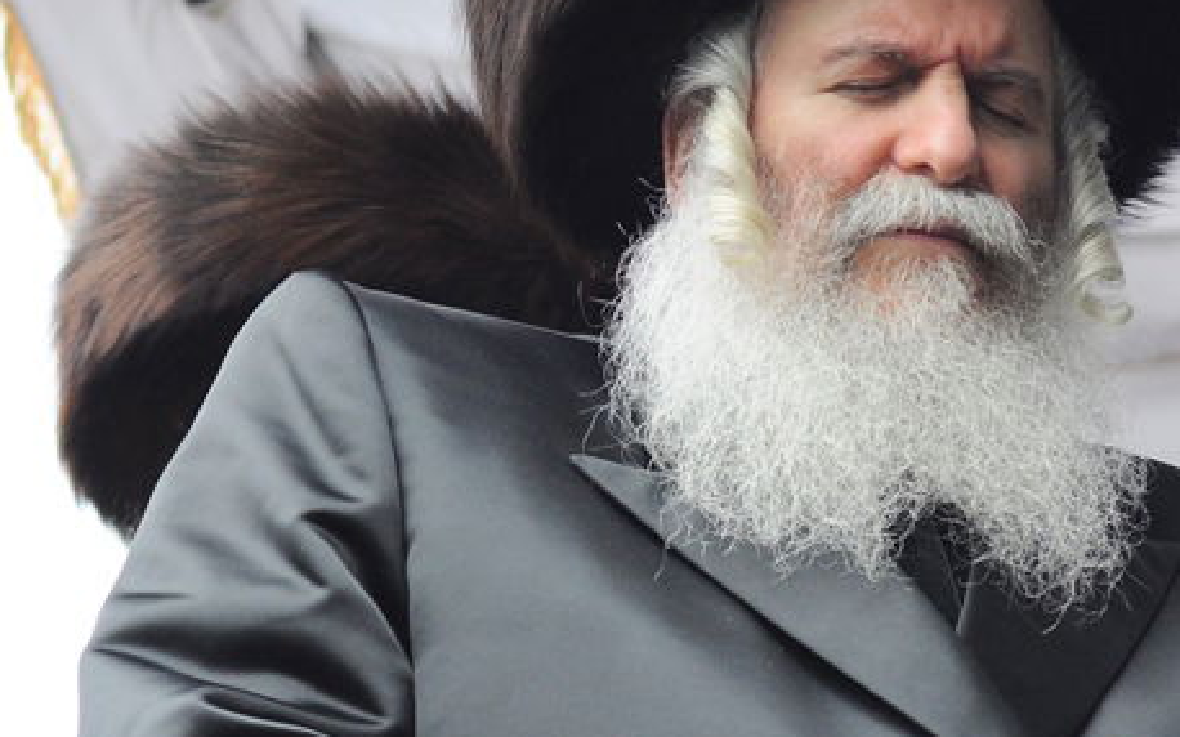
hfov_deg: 7.2
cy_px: 291
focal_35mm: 290
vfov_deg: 4.5
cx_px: 858
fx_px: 9328
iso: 640
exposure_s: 1/320
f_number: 4.5
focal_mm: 85
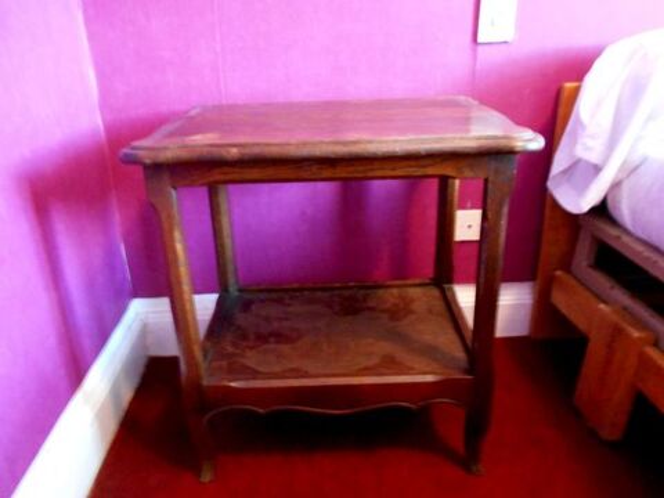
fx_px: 499
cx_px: 332
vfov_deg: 53.1
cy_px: 249
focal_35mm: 26
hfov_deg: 67.3
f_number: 3.2
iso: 800
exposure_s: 1/5
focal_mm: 4.6
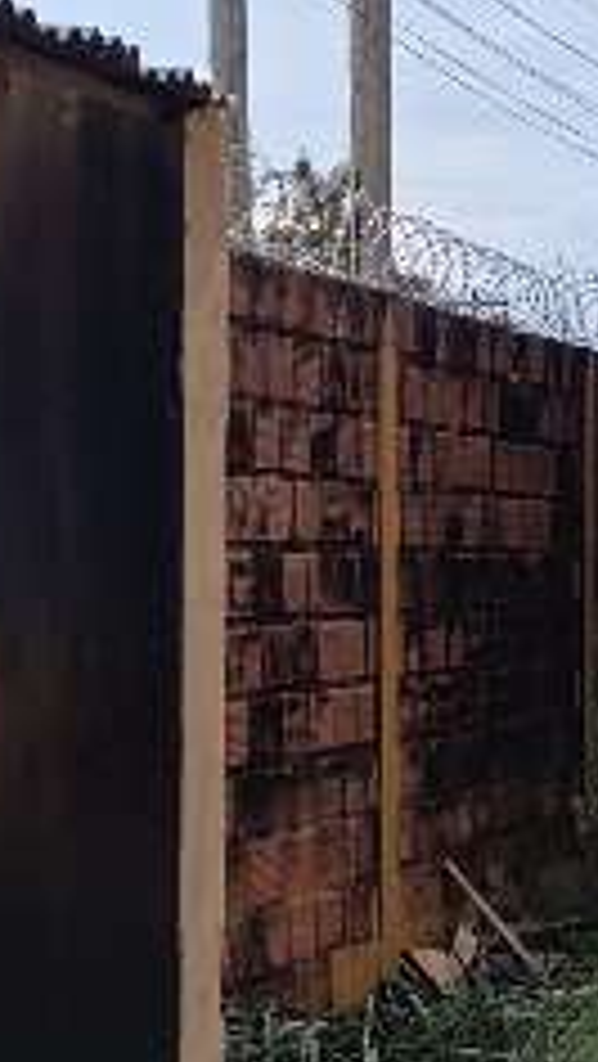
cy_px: 839
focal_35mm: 127
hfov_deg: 9.4
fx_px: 3575
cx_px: 733
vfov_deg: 16.8
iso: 50
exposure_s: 1/188
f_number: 1.6
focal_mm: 6.14
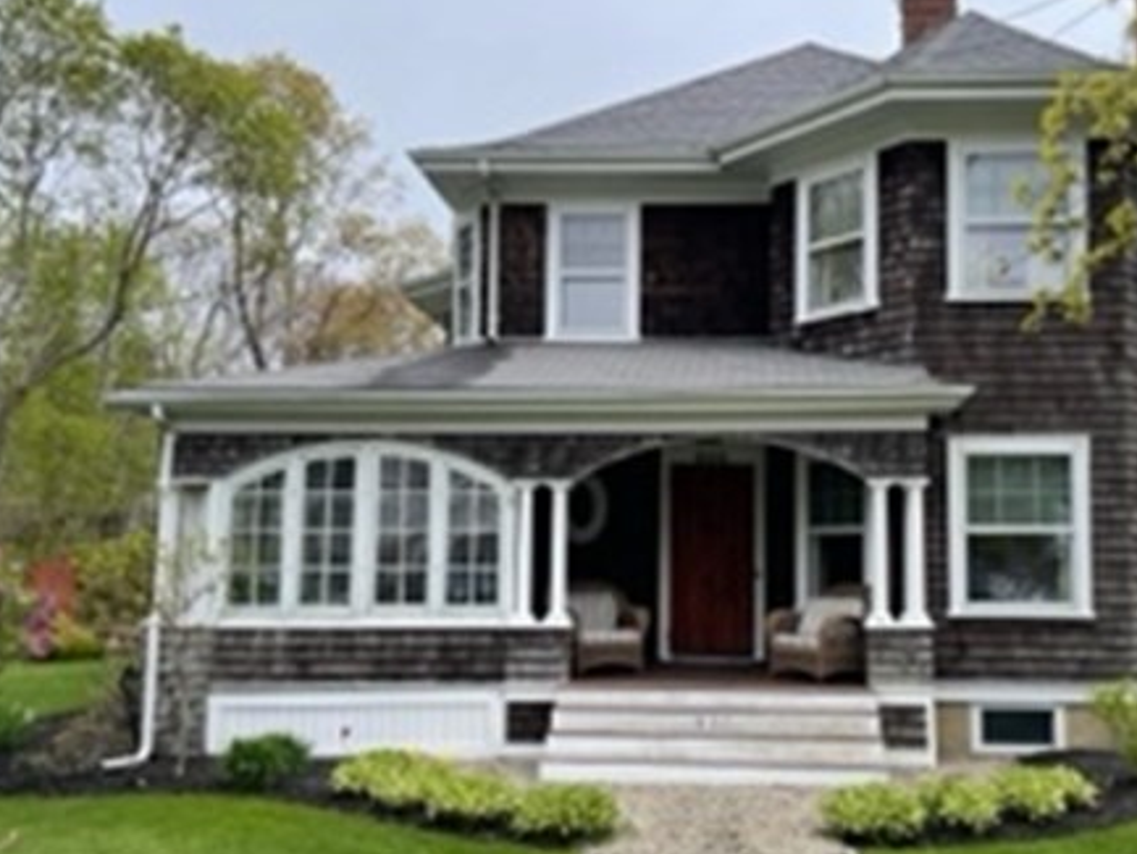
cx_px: 685
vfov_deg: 39.6
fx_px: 1183
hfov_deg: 51.0
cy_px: 494
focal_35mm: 36
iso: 32
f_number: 1.6
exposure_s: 1/2959
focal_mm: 4.2
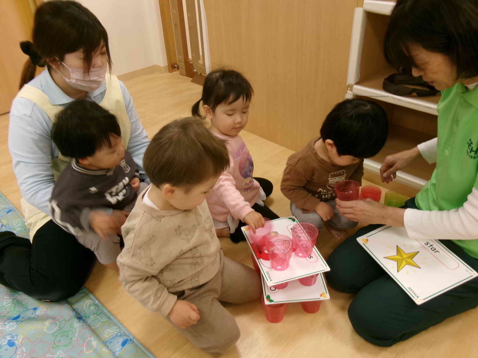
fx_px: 387
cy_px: 179
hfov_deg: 63.4
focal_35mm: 28
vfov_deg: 49.7
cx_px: 239
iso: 100
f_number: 3.9
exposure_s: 1/34
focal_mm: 5.1
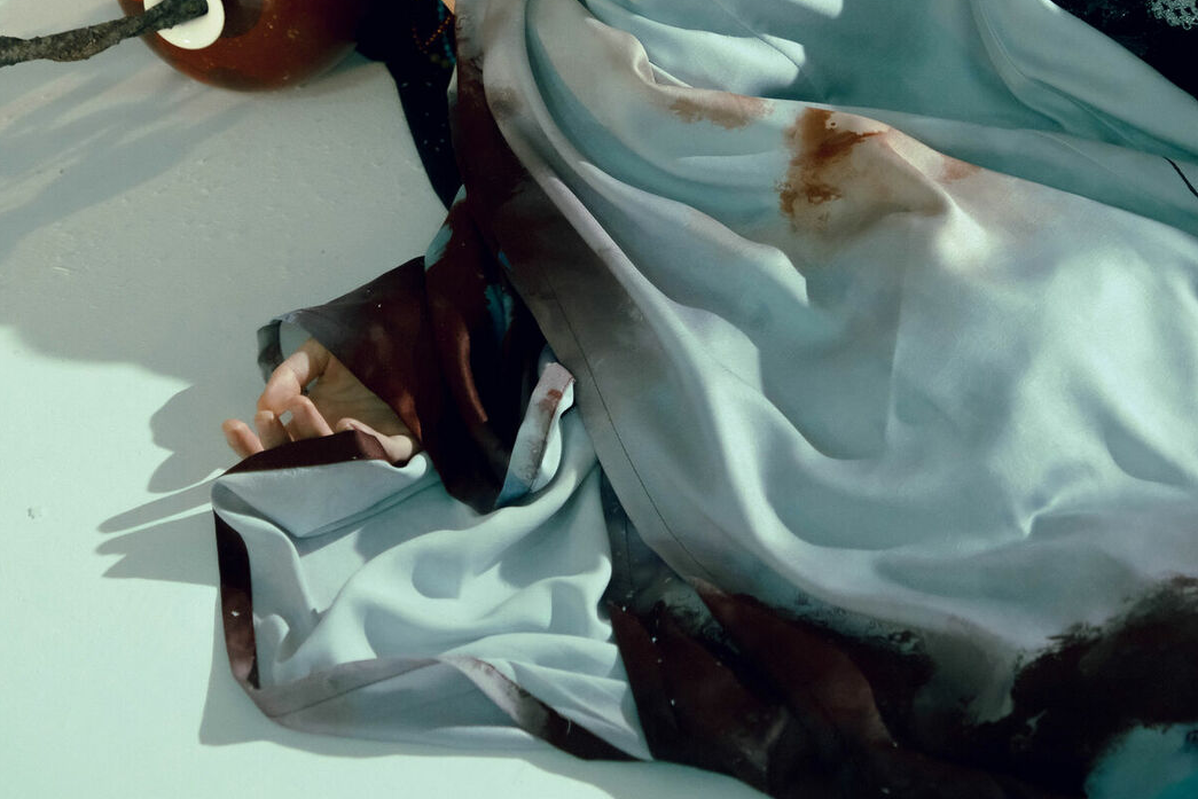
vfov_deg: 11.7
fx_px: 3860
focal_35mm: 116
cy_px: 42
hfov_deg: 17.6
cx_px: 600
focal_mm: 51.6
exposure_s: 1/250
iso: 2000
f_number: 2.8
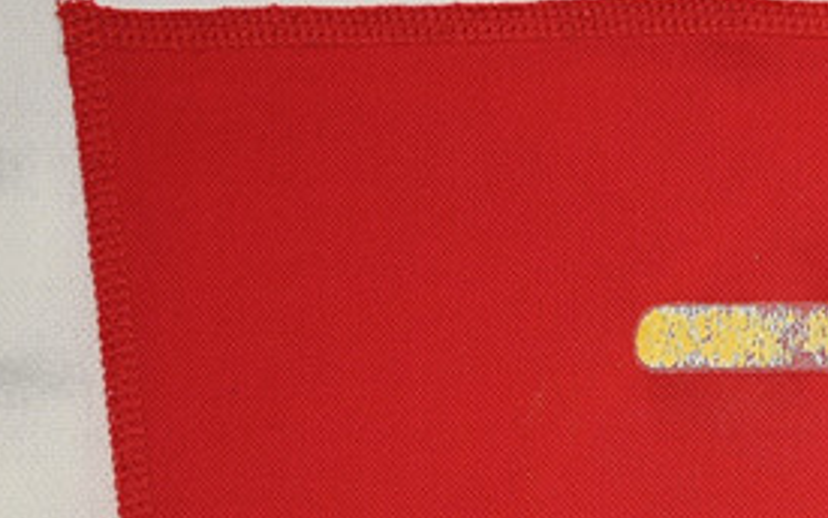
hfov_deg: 14.9
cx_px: 1245
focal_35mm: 130
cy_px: 897
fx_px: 2934
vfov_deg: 9.6
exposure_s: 1/125
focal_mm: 35
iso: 200
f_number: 5
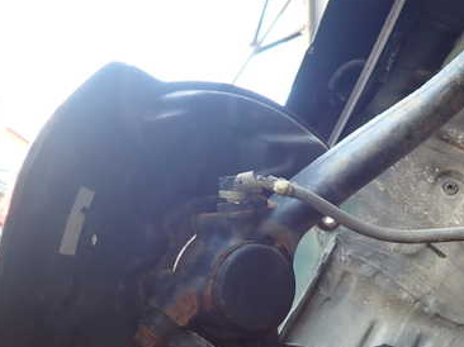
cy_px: 215
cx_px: 273
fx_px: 549
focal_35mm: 41
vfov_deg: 34.9
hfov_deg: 45.6
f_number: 2
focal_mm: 4.5
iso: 160
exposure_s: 1/60
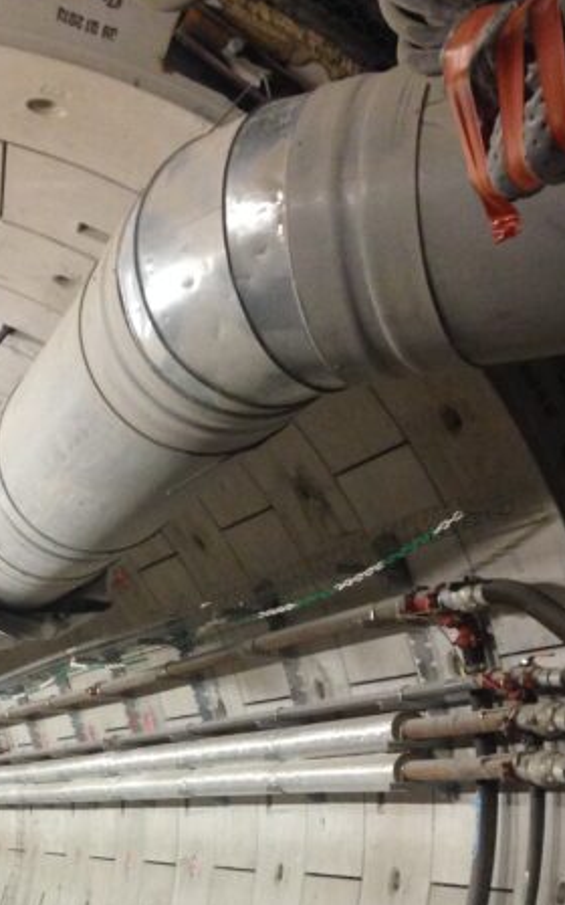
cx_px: 73
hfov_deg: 16.1
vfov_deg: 24.7
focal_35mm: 80
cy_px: 883
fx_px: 1971
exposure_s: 1/20
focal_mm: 4.12
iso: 160
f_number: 2.4
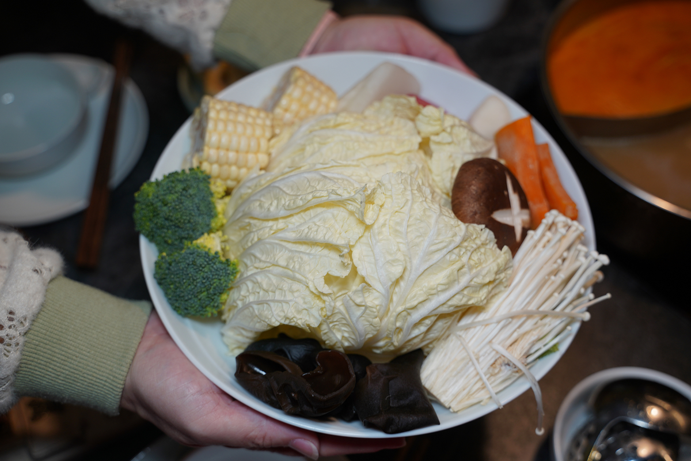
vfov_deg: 34.2
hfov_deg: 49.6
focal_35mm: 39
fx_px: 749
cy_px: 230
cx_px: 346
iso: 160
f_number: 4
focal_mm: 39
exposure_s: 1/60
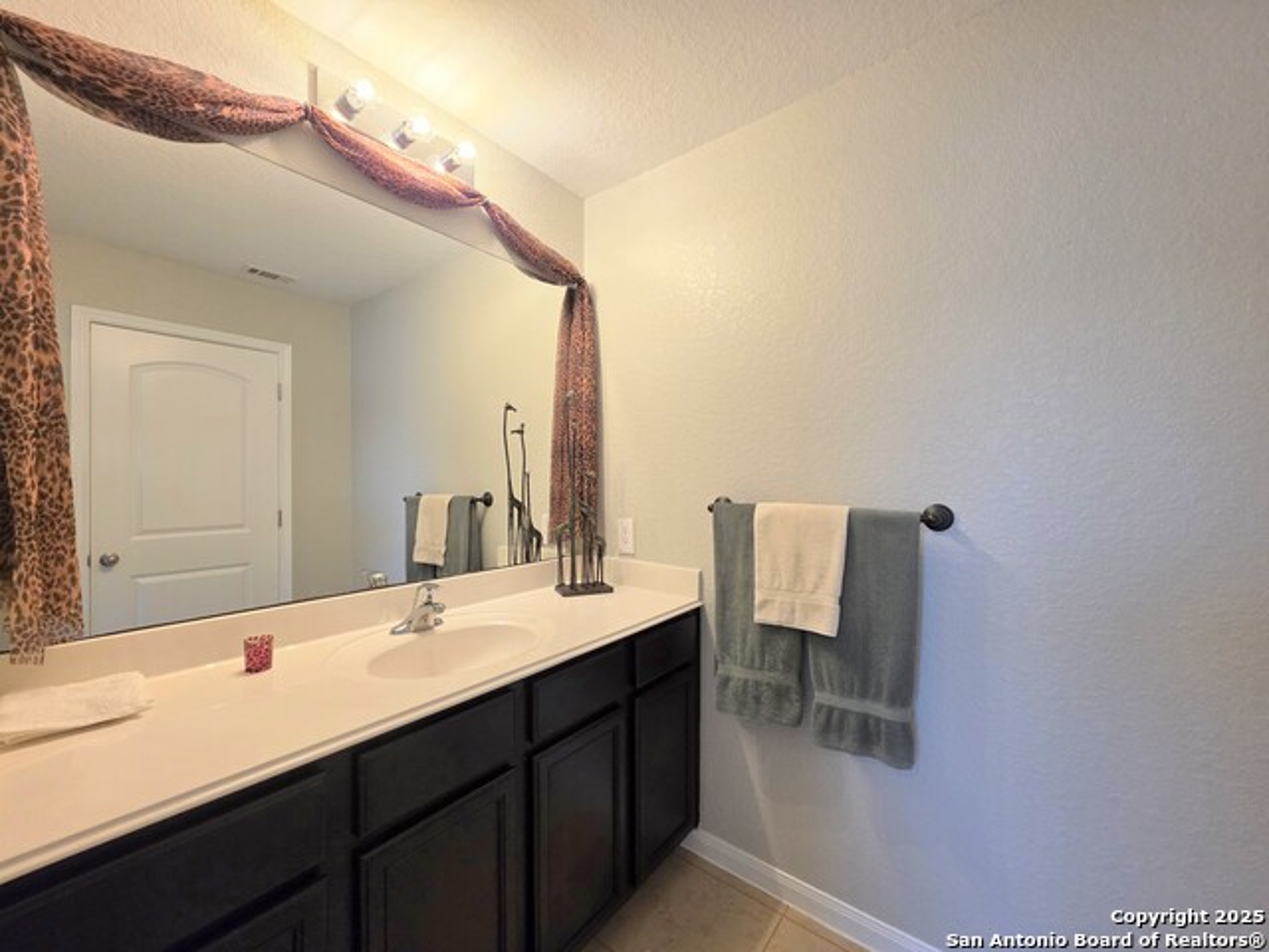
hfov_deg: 106.2
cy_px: 476
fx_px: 477
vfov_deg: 89.9
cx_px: 634
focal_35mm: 13
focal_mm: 2.2
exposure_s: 1/120
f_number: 1.9
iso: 200
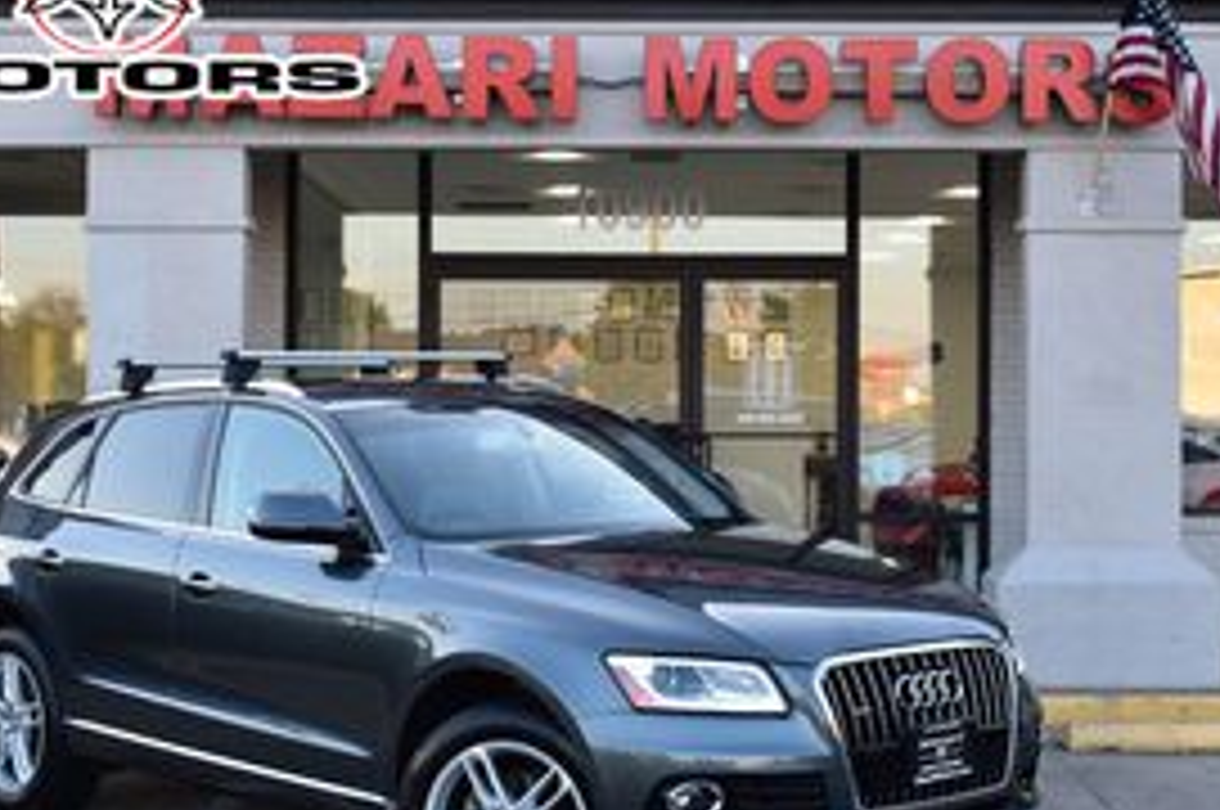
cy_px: 418
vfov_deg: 19.8
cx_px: 666
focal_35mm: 69
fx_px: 2327
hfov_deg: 29.4
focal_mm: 31
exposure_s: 1/80
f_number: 8
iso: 400
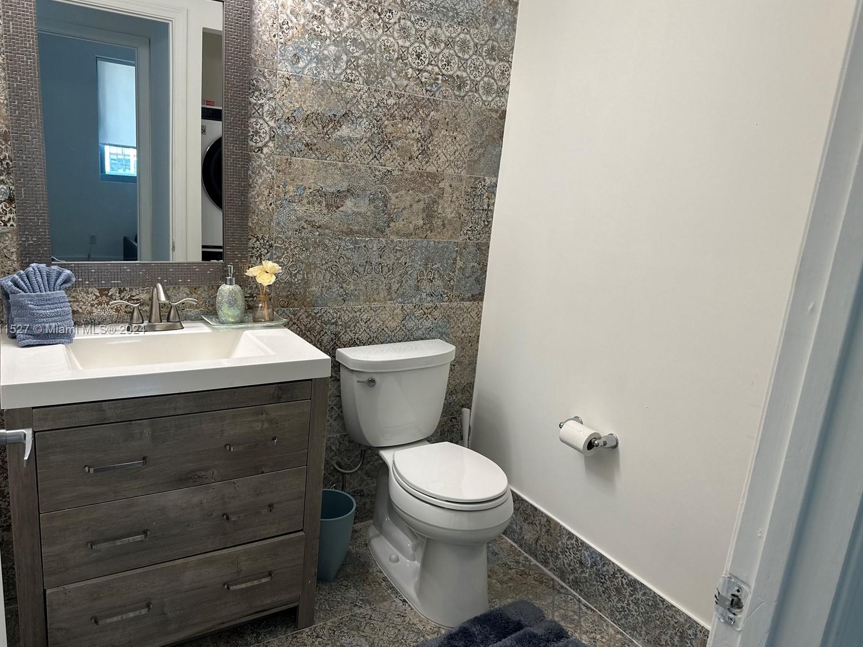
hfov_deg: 69.4
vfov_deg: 54.9
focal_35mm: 25
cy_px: 330
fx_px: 623
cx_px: 415
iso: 125
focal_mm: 6.86
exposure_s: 1/60
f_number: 1.78
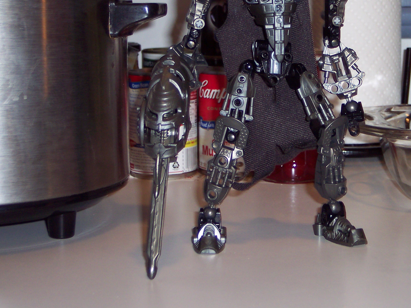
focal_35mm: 74
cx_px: 278
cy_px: 88
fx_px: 878
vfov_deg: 19.8
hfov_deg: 26.2
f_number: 3.4
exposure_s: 1/30
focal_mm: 10.7
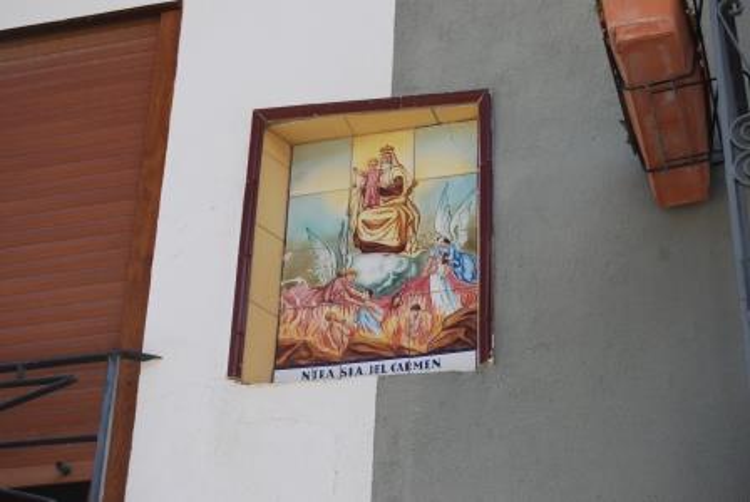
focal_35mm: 78
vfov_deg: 17.5
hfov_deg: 26.0
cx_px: 375
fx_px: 1627
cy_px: 251
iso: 100
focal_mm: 52
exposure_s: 1/160
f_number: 7.1
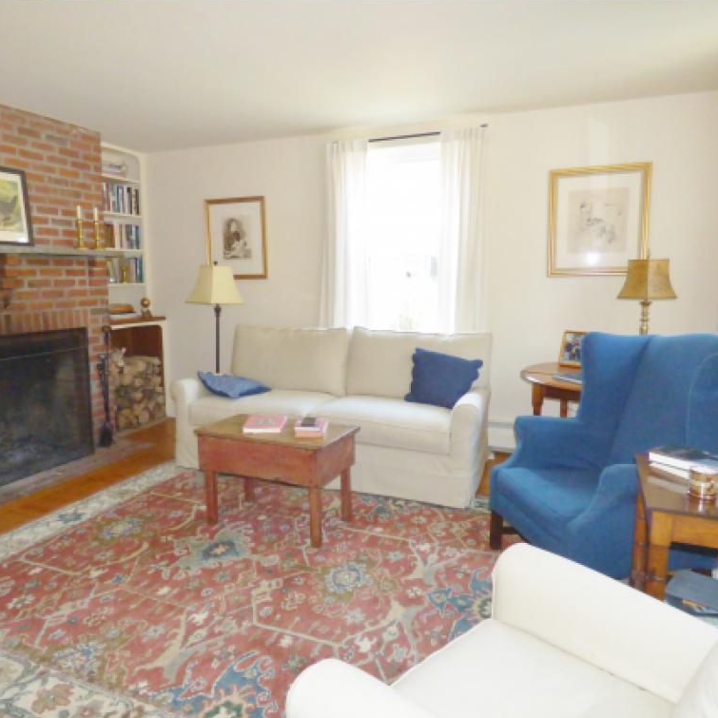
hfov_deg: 64.9
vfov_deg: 65.0
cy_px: 362
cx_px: 332
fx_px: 563
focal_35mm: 24
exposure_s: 1/60
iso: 640
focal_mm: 3.58
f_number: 2.8
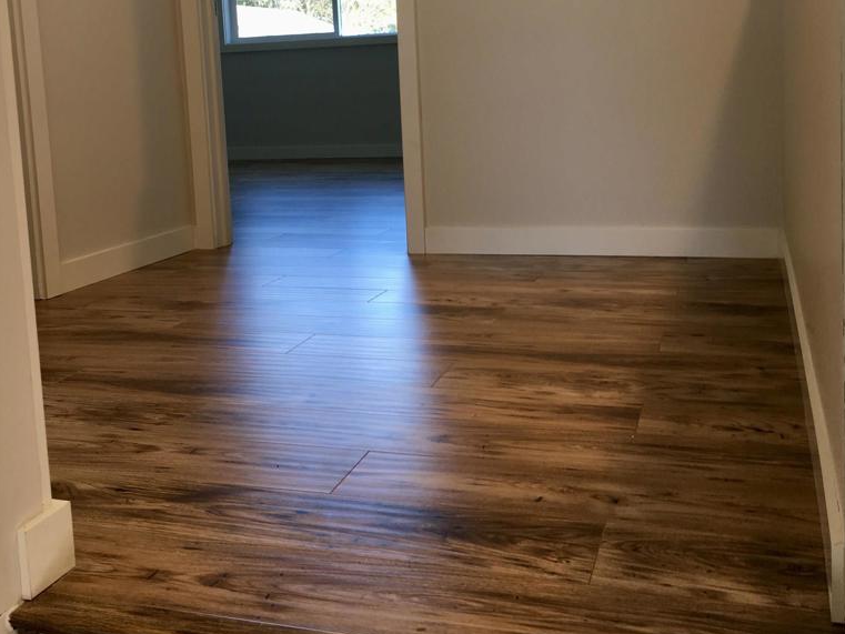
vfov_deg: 36.2
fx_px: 952
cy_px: 177
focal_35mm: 39
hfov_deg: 47.9
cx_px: 422
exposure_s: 1/50
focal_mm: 4.15
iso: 25
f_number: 2.2
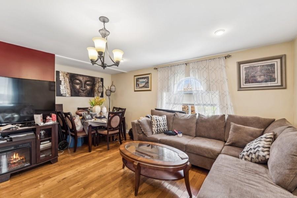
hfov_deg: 104.3
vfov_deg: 81.2
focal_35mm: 14
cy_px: 99
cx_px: 148
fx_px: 115
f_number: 11
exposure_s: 1.6
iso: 100
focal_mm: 14
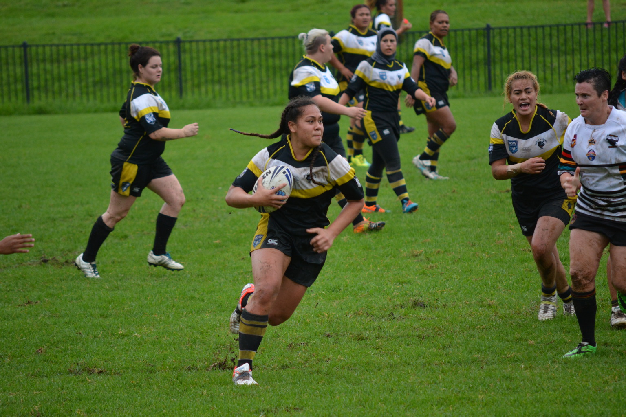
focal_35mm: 300
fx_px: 5216
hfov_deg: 6.9
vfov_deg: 4.6
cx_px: 313
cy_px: 208
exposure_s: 1/500
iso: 1250
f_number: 5.6
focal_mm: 200
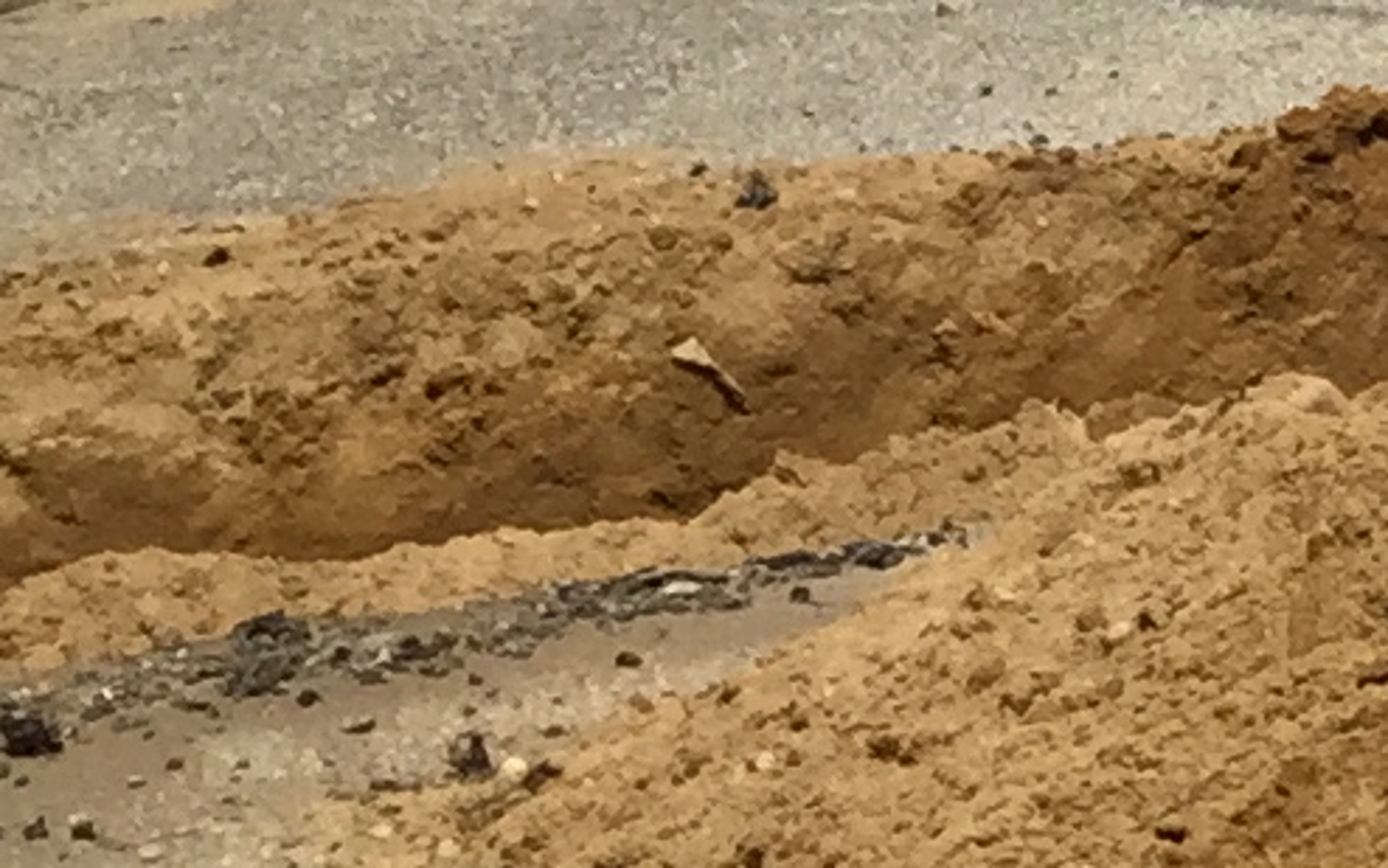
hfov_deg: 8.5
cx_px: 4293
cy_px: -1292
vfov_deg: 6.2
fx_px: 7681
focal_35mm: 203
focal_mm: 4.15
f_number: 2.2
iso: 32
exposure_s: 1/2825
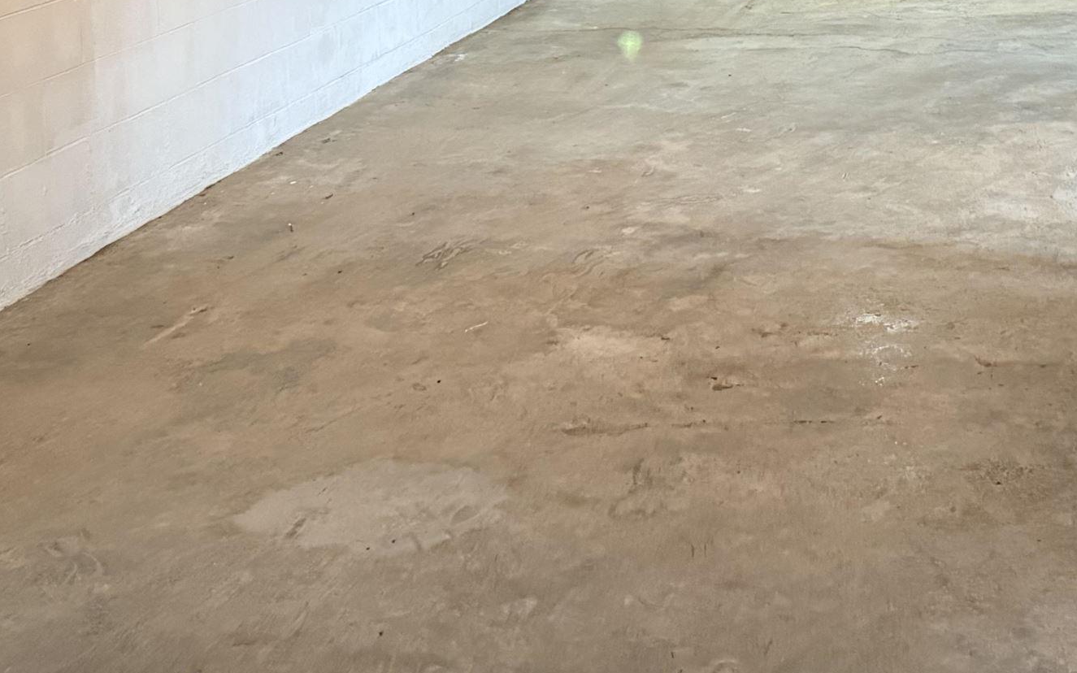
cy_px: -258
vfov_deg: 19.8
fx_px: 1732
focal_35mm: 59
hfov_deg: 34.5
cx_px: 623
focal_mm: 6.76
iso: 500
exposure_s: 1/60
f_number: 1.78
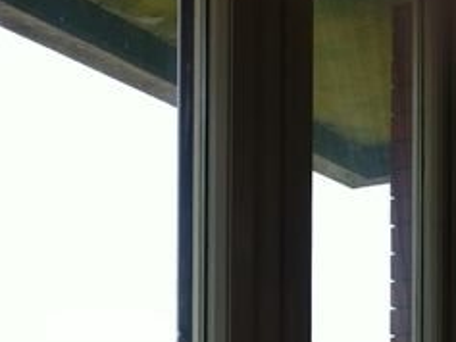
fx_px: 1371
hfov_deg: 18.8
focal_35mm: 104
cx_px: 109
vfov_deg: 13.6
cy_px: 476
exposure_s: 1/239
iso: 80
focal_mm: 3.85
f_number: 2.8
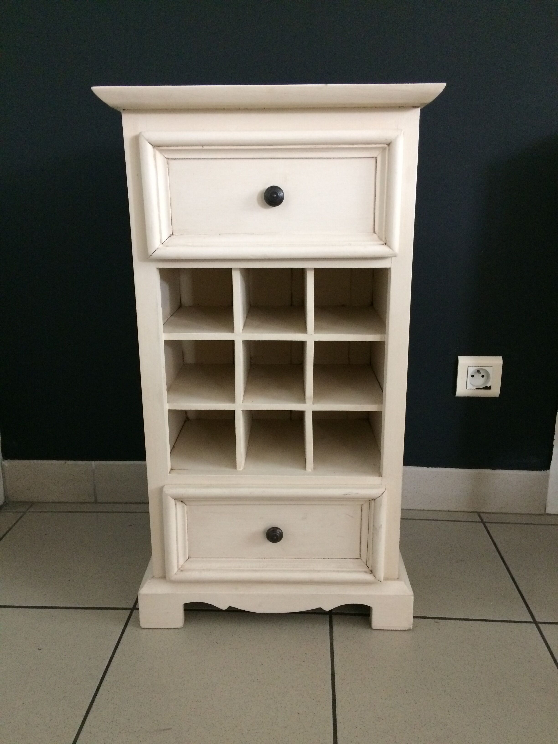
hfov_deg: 48.2
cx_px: 279
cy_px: 372
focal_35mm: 29
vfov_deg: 61.7
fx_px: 623
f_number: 2.2
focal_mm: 4.15
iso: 320
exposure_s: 1/25
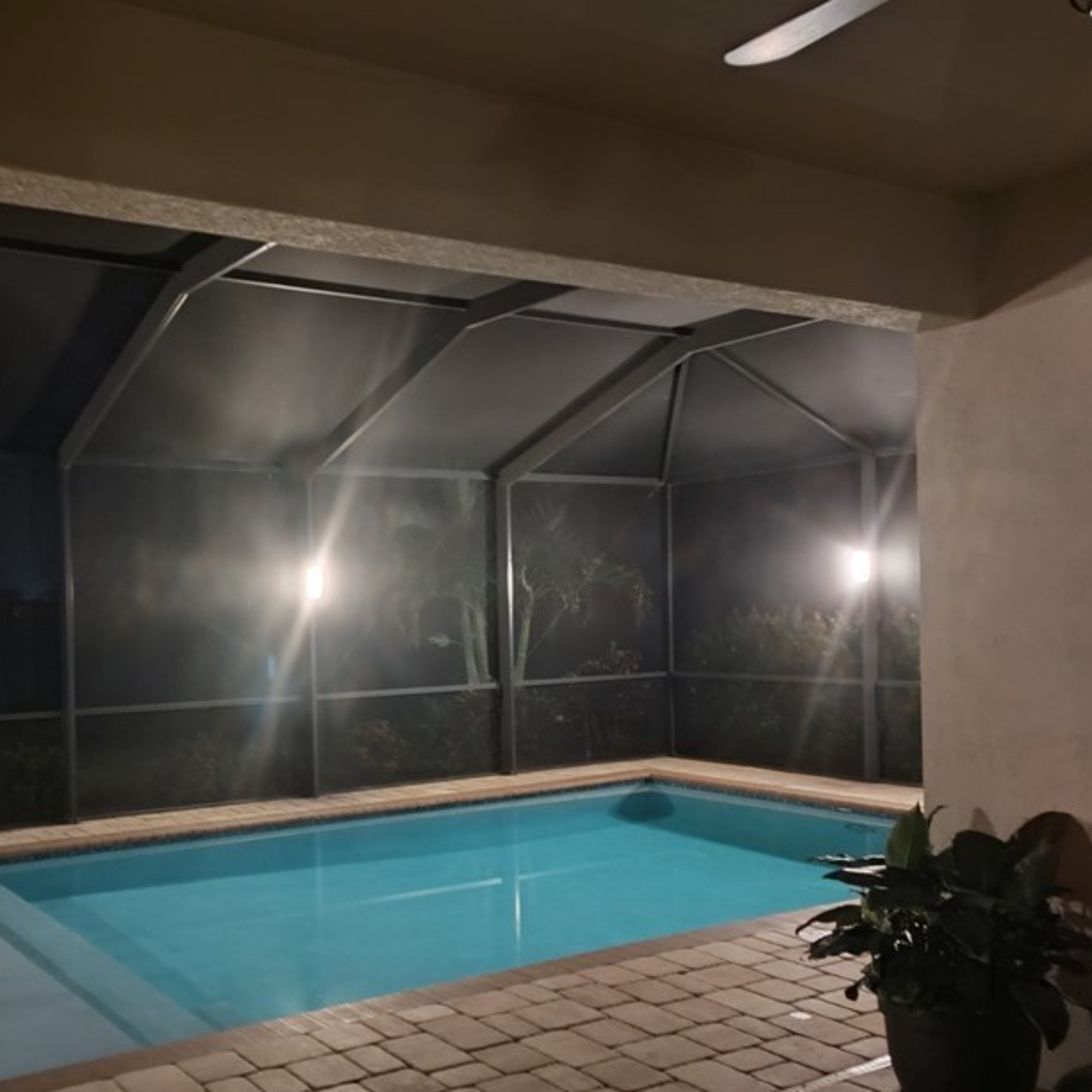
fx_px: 1213
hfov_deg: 47.1
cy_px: 628
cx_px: 303
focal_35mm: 34
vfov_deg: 48.3
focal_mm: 5.56
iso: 4119
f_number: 1.8
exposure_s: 1/10
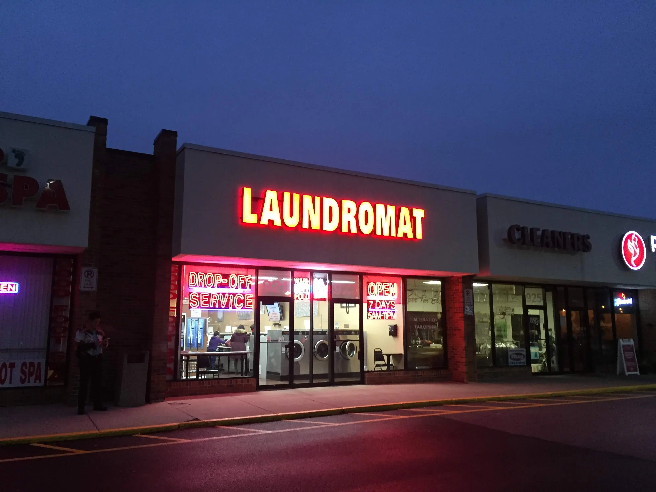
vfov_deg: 48.2
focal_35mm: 29
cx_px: 328
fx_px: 550
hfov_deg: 61.7
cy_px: 246
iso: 200
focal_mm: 4.15
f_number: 2.2
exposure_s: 1/30
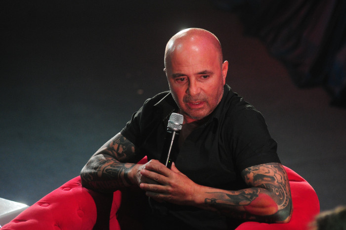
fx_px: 2664
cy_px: 115
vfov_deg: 4.9
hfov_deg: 7.4
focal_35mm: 278
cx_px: 173
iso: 1600
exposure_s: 1/160
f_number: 4
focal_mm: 185
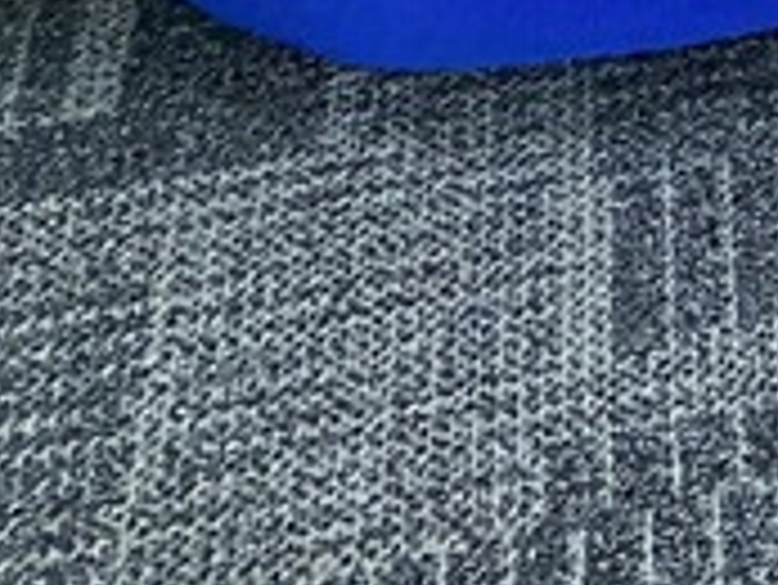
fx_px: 3464
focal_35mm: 154
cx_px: 1983
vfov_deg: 8.5
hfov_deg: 10.6
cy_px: -1017
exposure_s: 1/60
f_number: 1.8
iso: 320
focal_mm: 4.25
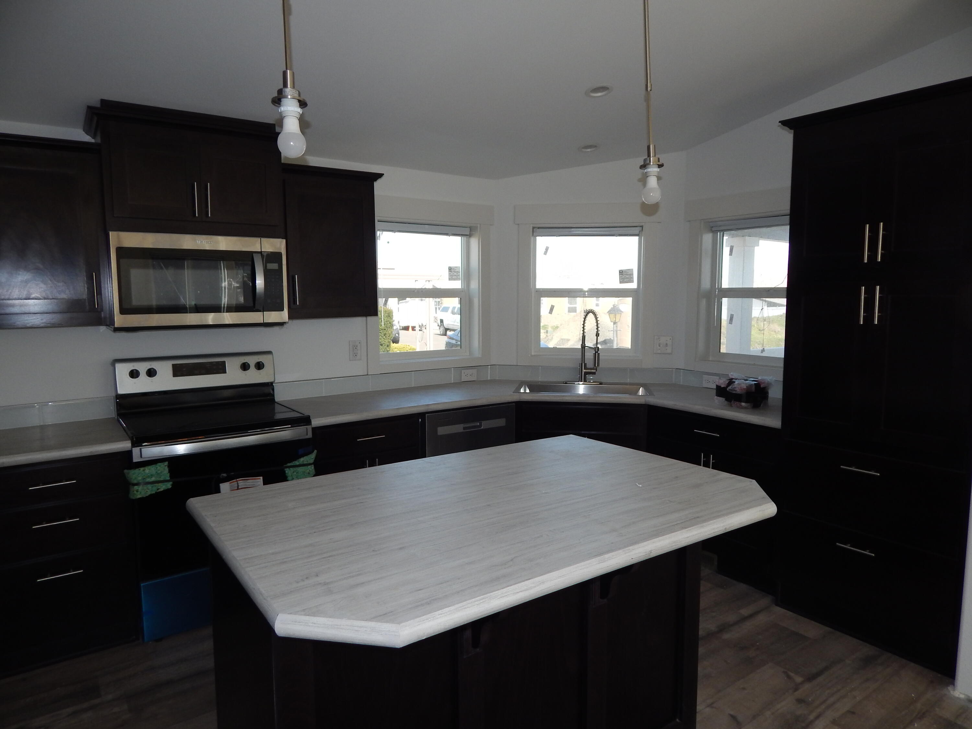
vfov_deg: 58.9
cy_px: 364
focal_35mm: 23
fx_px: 646
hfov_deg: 73.9
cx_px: 486
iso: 125
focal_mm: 4
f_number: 3
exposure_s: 1/160
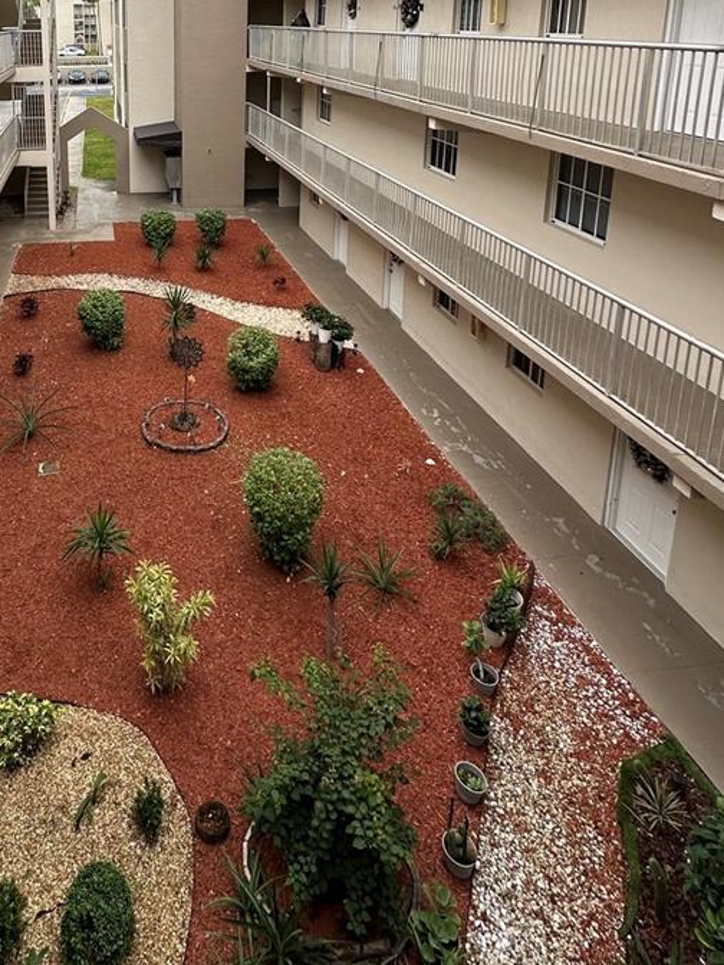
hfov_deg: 51.3
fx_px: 697
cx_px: 139
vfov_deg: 61.6
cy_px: 149
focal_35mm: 25
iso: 40
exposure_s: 1/384
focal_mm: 2.22
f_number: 2.2
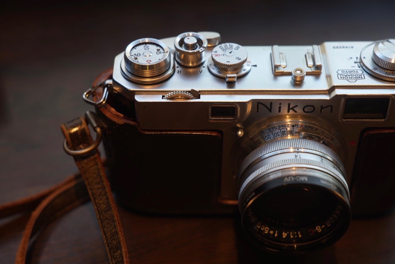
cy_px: 132
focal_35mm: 50
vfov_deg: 27.1
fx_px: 549
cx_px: 198
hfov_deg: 39.6
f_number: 1.4
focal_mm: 50
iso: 250
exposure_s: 1/60
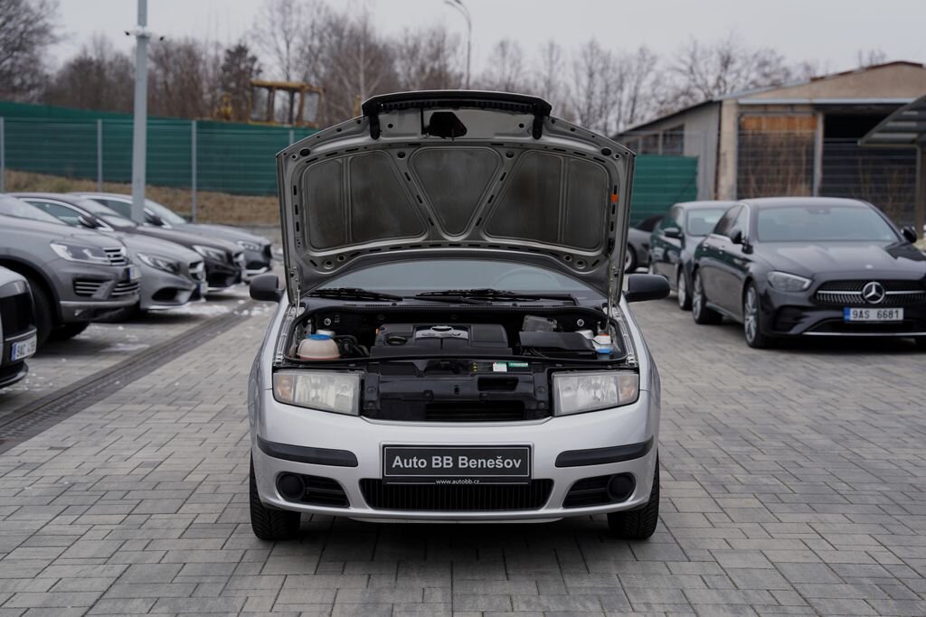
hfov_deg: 35.0
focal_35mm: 57
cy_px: 308
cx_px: 463
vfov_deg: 23.8
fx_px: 1466
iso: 100
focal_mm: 57
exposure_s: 1/100
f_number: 3.5
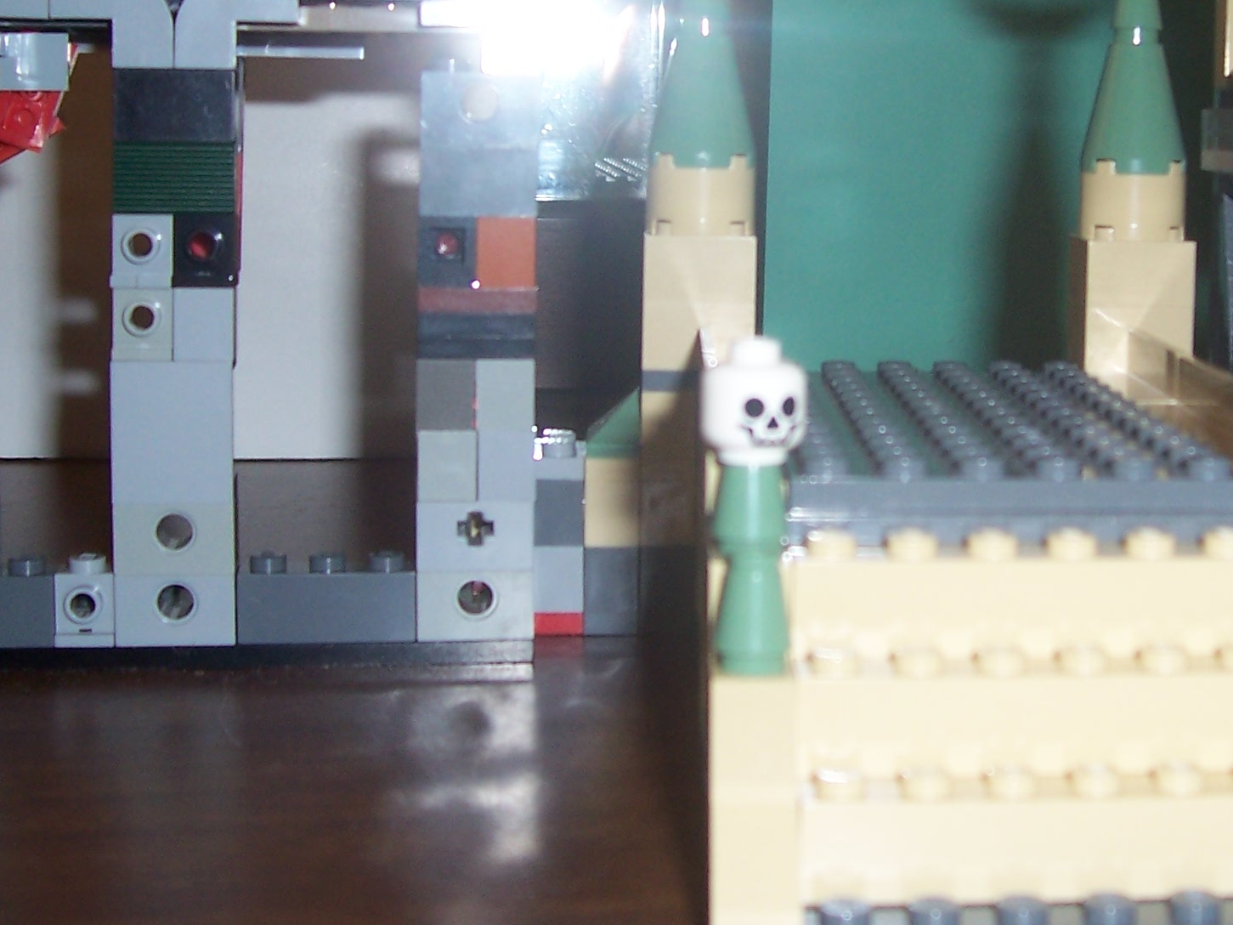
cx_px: 897
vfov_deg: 24.2
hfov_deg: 31.7
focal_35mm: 60
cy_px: 244
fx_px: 2137
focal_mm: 5.6
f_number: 2.7
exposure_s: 1/60
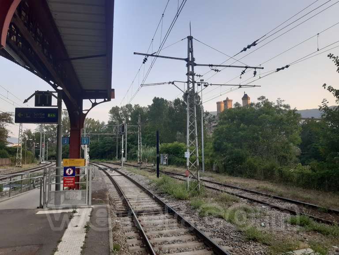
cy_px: 128
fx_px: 255
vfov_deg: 53.1
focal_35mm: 26
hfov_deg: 67.3
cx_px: 170
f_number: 1.7
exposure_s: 1/383
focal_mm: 3.92
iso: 40
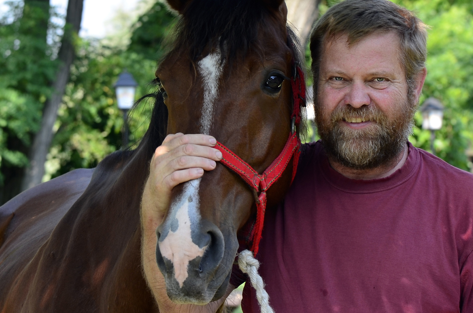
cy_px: 112
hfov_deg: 14.1
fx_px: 1910
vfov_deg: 9.4
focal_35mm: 146
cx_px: 200
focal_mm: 75
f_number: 5.6
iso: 100
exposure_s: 1/125
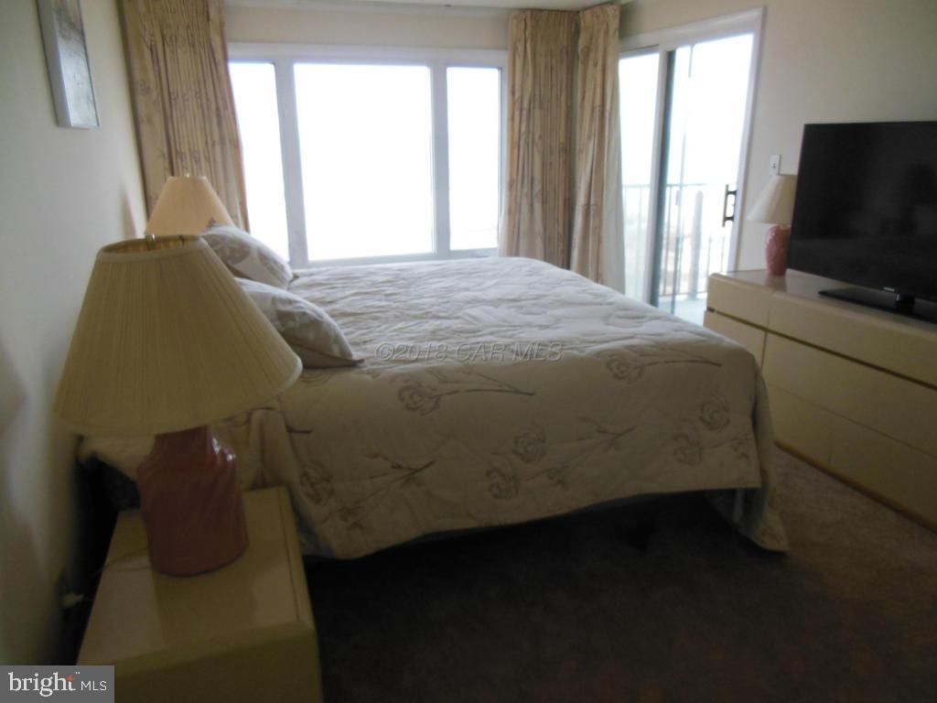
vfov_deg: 54.9
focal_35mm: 25
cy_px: 352
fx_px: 677
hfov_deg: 69.4
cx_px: 468
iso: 320
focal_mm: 4.5
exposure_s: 1/250
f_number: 3.2
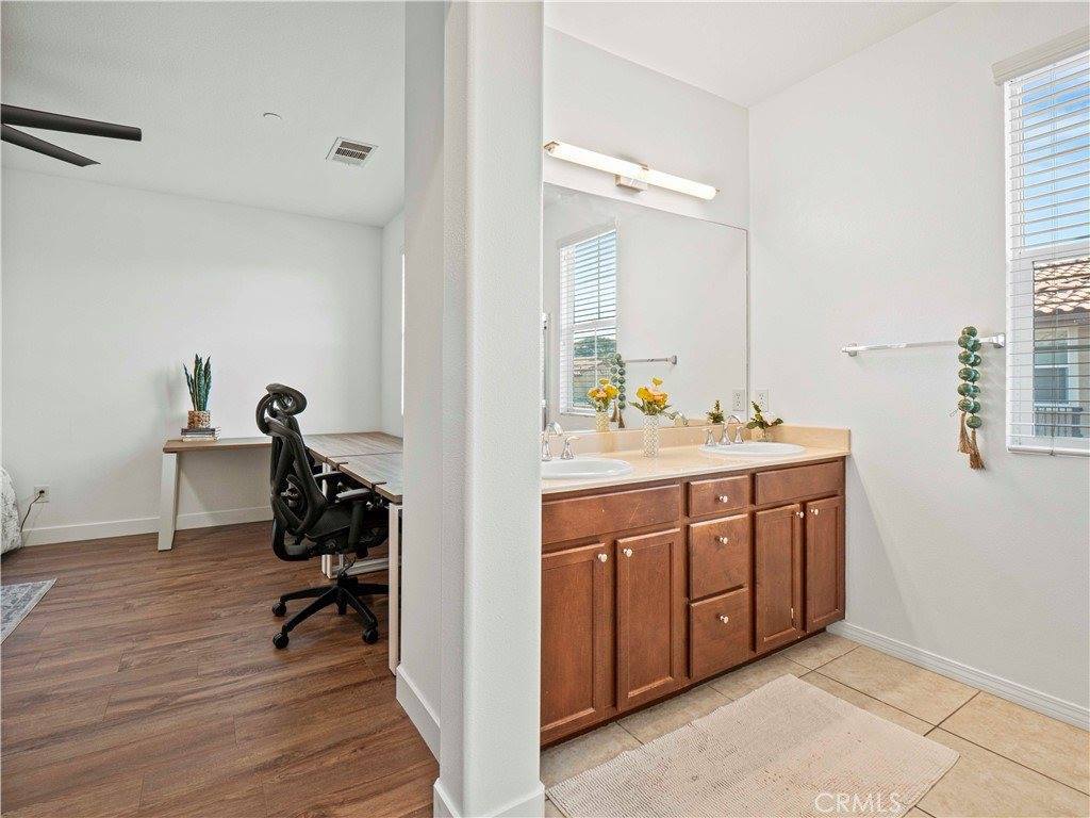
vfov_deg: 78.1
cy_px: 409
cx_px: 545
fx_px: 504
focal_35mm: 16
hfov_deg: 94.5
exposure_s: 1/3
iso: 200
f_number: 8
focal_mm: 8
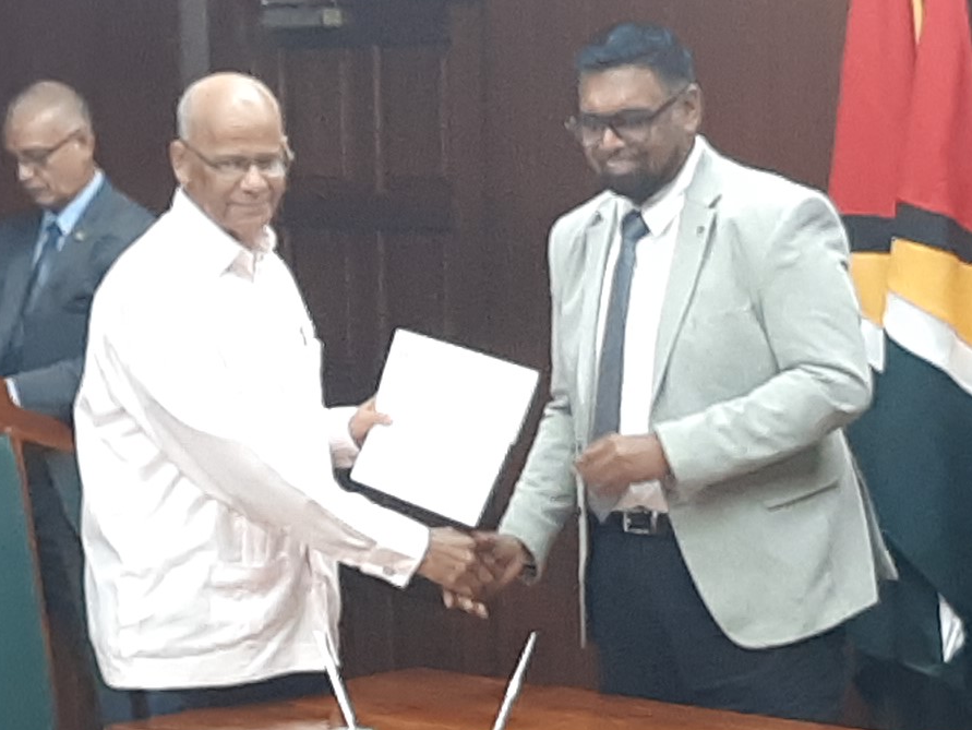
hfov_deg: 63.4
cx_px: 495
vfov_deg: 49.8
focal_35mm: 28
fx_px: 787
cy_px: 367
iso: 248
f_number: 1.7
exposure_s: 1/50
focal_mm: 3.92
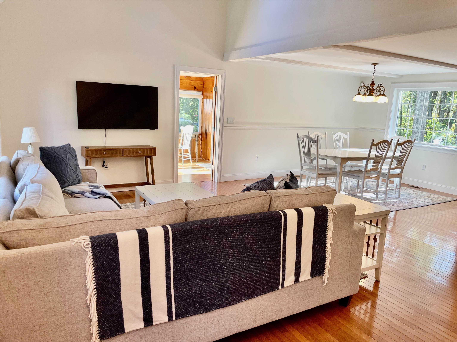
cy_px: 171
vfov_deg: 53.1
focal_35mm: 26
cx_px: 228
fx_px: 343
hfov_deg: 67.3
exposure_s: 1/120
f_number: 1.6
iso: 125
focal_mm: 4.2
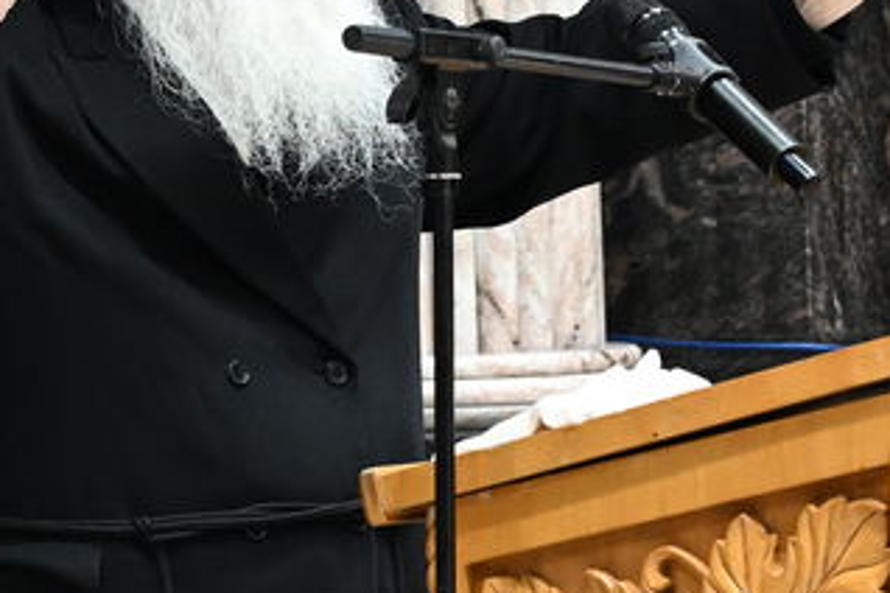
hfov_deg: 3.9
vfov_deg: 2.6
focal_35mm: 528
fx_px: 13052
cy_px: 415
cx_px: 257
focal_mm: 120
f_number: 4.5
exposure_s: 1/160
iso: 4000
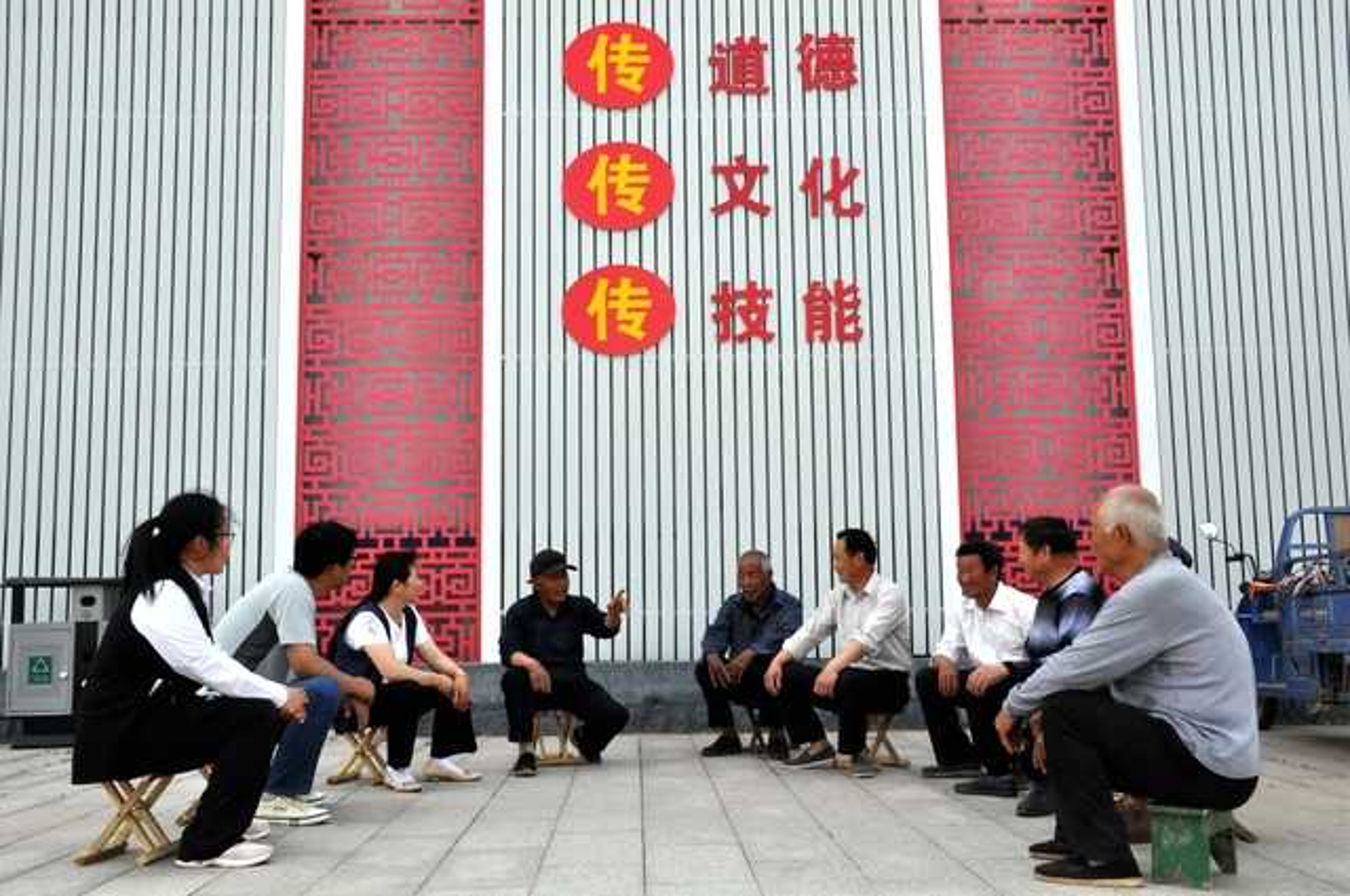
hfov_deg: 55.2
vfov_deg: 38.3
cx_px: 675
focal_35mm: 34
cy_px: 448
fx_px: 1292
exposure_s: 1/320
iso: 1250
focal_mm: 23
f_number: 18
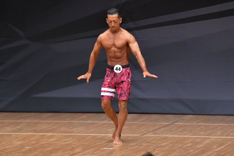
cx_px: 117
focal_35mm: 315
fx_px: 2047
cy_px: 78
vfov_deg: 4.4
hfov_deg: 6.5
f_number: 5.6
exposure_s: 1/400
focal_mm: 210
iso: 6400
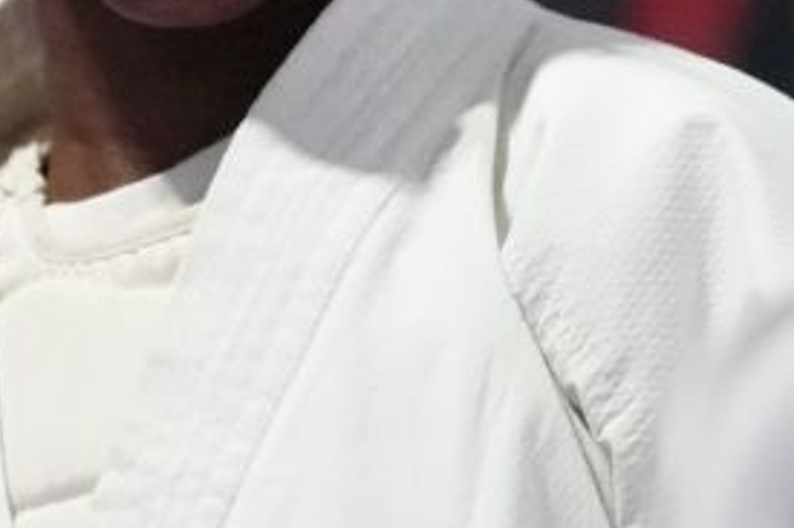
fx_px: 28434
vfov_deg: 1.1
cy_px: -113
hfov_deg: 1.6
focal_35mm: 1290
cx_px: 551
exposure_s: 1/800
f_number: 2.8
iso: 10000
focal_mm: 197
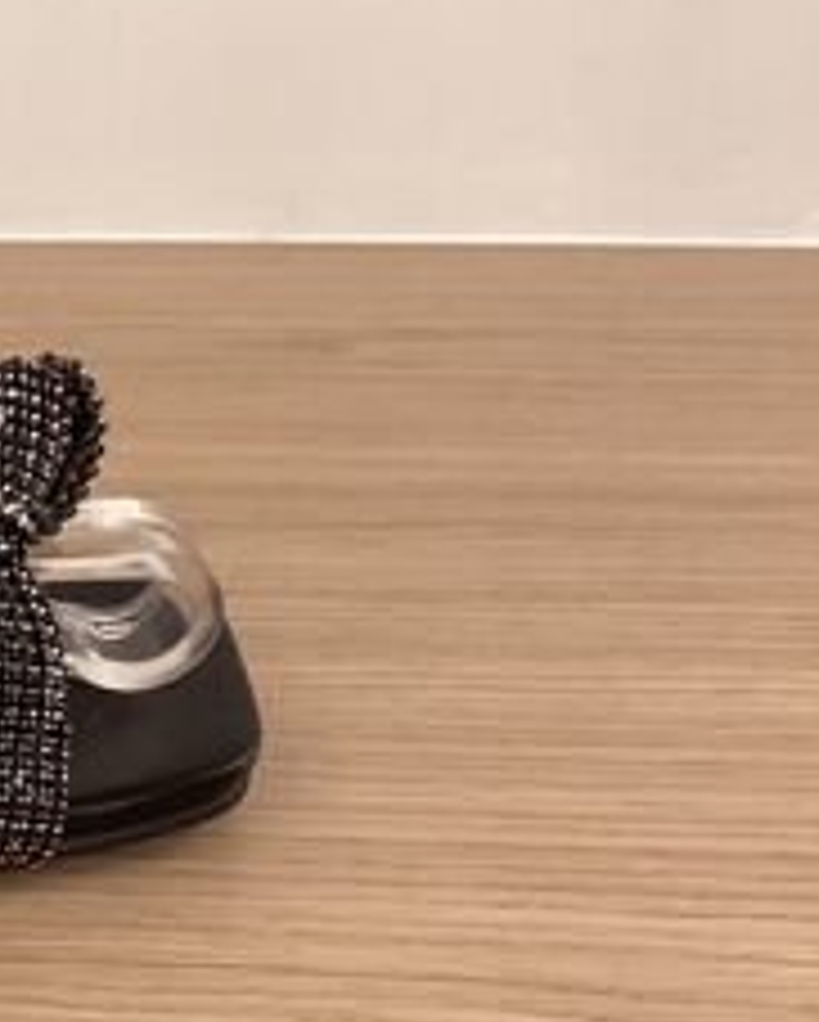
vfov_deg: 23.8
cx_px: -526
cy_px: 518
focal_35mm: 80
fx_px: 2421
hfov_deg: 16.8
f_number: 2.4
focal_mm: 3.3
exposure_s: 1/50
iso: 100
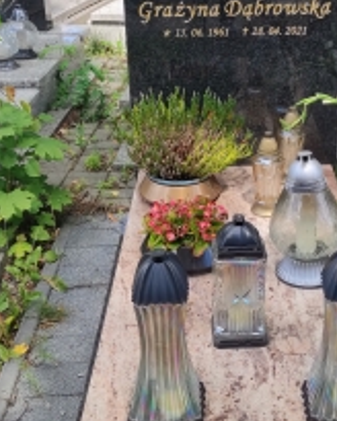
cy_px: 193
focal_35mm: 57
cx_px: 199
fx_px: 711
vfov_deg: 33.0
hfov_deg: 26.6
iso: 50
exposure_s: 1/354
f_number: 1.89
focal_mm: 5.43
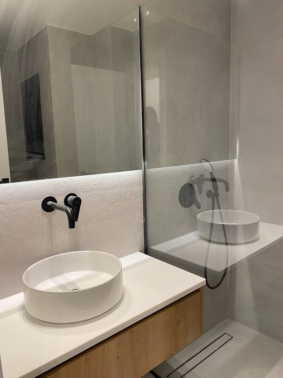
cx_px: 142
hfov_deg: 53.1
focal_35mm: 26
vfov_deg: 67.3
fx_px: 283
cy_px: 189
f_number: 1.8
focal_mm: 4.25
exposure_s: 1/50
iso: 80
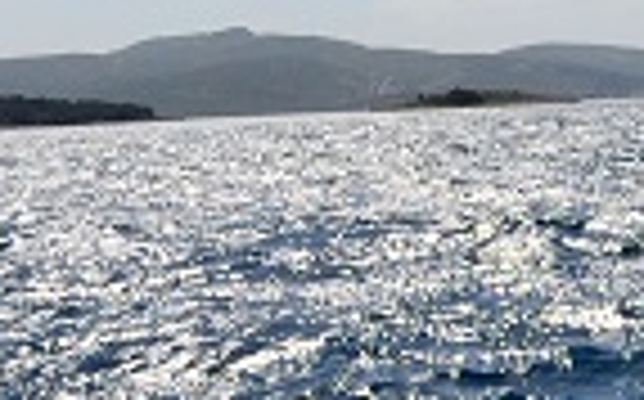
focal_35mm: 128
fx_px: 2244
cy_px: 88
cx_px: 606
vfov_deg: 10.2
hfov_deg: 16.1
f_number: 4.5
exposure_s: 1/8000
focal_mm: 12
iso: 450
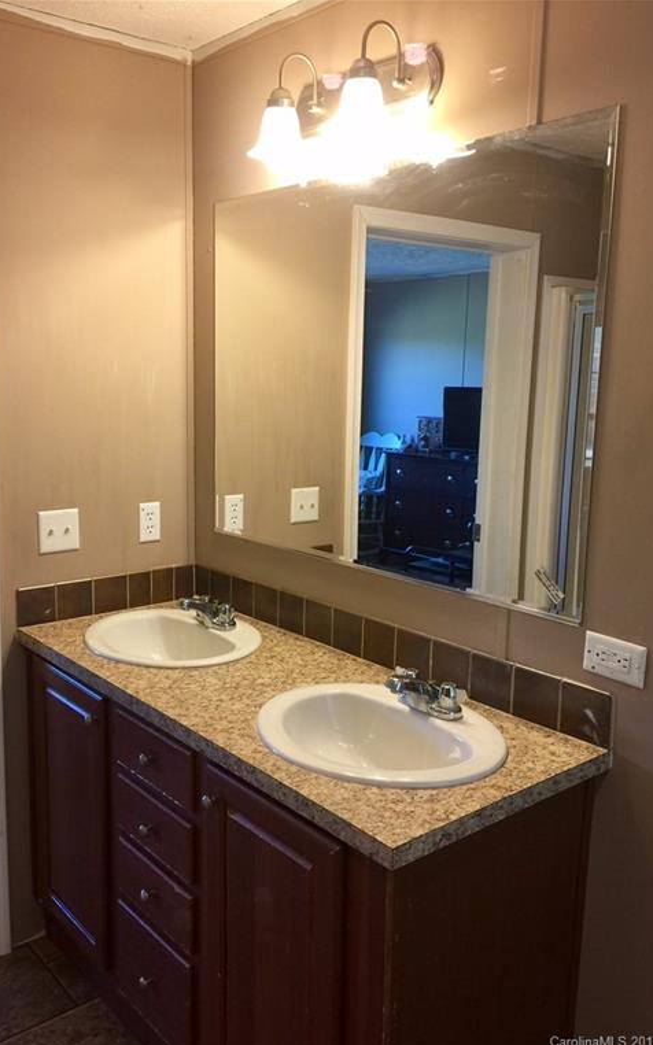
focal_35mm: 31
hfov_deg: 40.5
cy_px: 525
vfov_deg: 61.2
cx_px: 273
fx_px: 883
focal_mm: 4.15
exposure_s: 1/15
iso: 32
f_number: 2.2
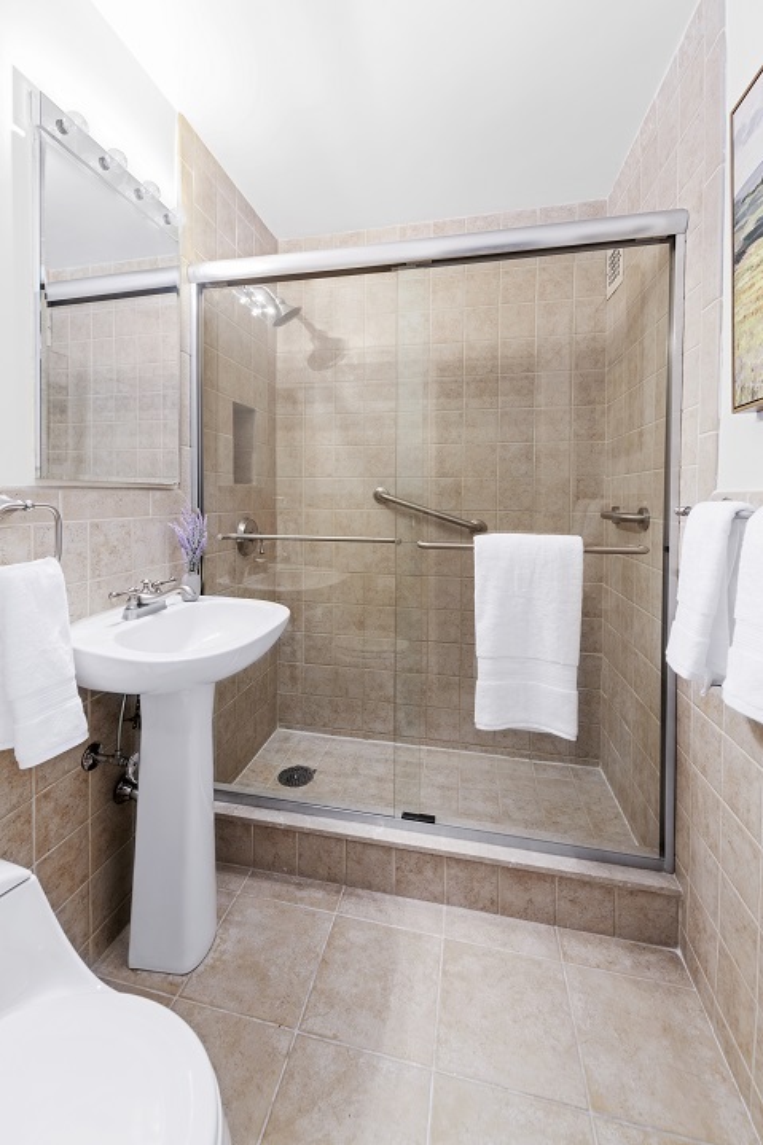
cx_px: 382
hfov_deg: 81.2
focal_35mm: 14
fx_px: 445
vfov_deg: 104.3
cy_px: 572
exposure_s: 1/3
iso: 100
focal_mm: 14
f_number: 8
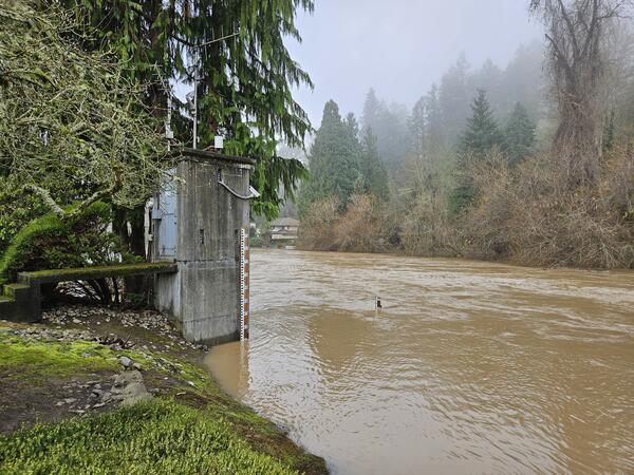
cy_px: 238
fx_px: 421
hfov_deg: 73.9
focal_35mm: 23
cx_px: 317
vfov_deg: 58.9
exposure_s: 1/306
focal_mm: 5.4
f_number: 1.8
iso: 25
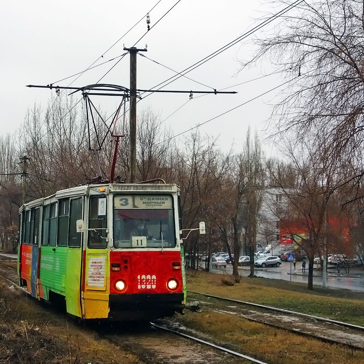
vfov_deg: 28.2
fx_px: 726
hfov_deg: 28.0
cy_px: 181
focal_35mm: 61
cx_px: 126
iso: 400
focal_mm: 17.4
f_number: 3.2
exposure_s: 1/500
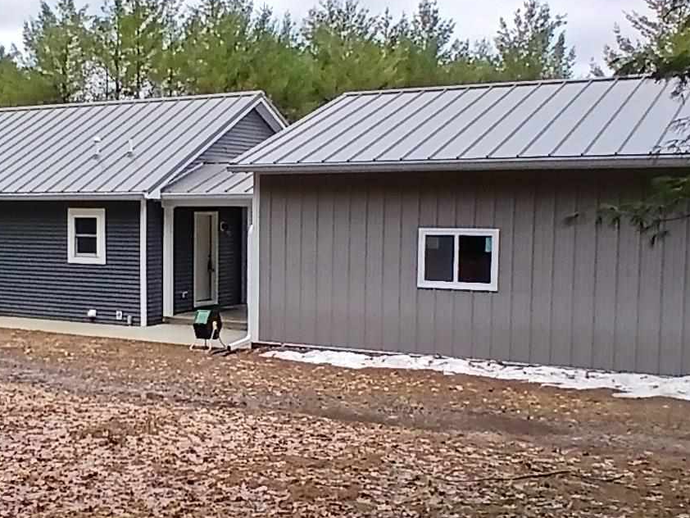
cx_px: 129
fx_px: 1037
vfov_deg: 28.0
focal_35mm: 52
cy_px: 308
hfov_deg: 35.5
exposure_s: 1/476
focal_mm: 1.4
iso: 50
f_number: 2.2
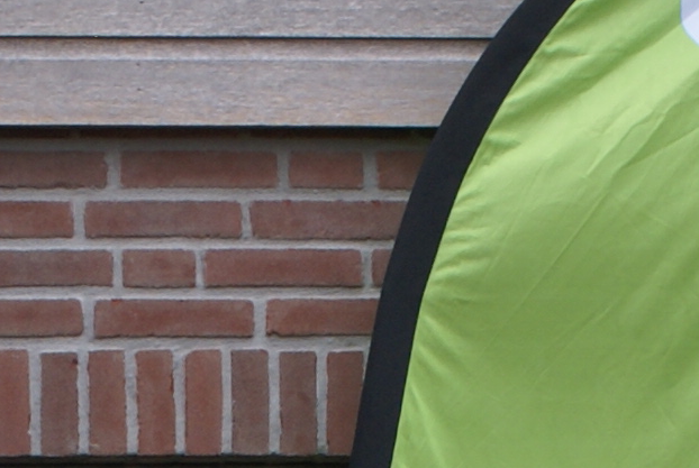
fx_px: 5446
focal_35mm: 280
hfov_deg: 7.3
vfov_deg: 4.8
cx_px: 341
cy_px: 984
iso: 125
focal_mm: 30
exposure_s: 1/125
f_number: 5
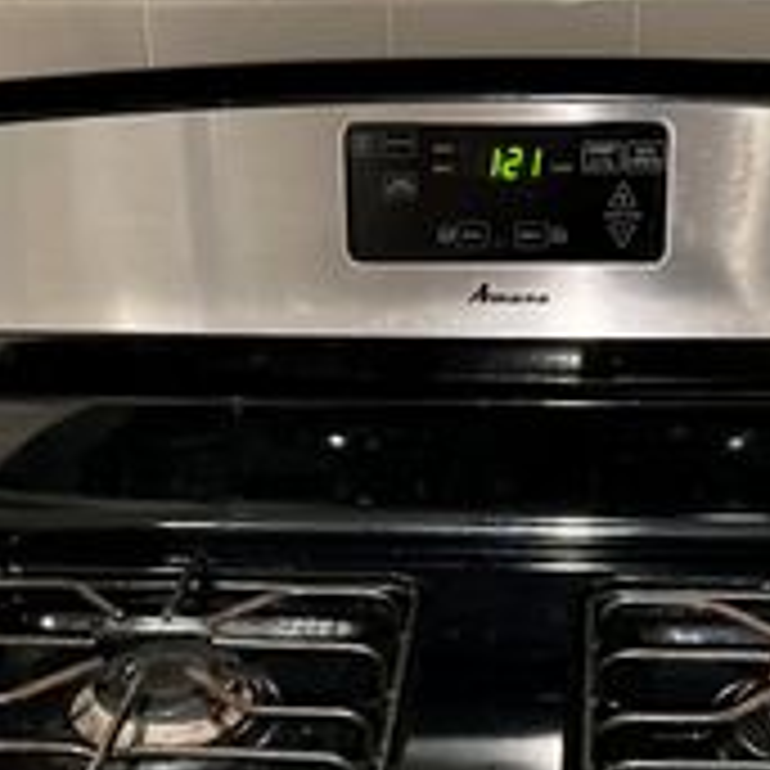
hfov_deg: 25.7
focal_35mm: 67
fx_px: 1686
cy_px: 624
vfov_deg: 25.3
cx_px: 468
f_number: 1.5
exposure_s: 1/30
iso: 500
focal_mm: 5.7
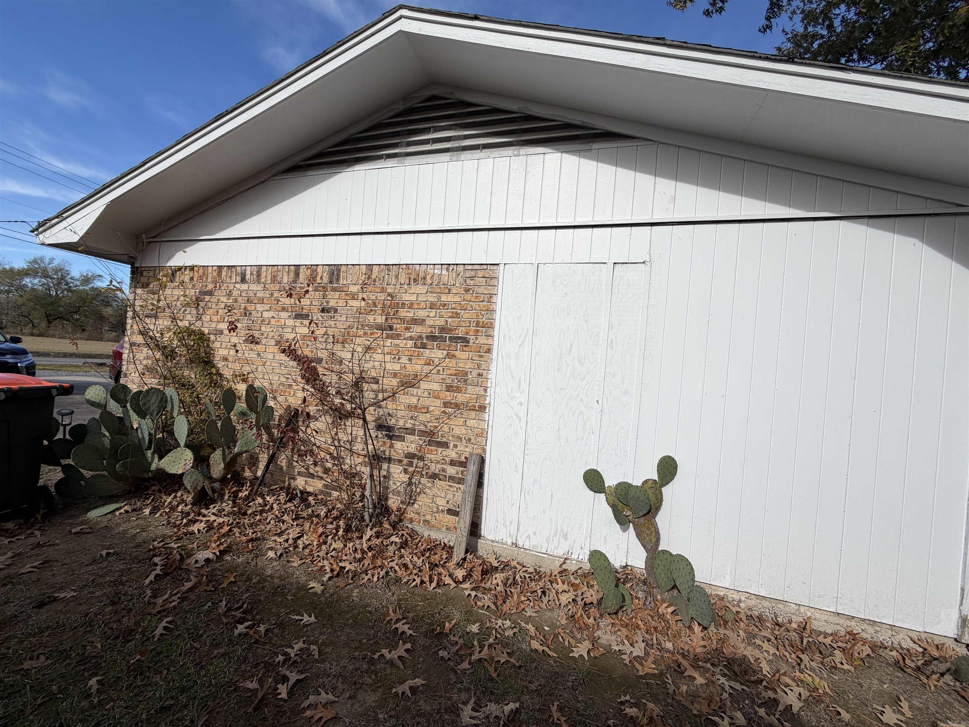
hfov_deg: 102.1
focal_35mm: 14
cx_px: 484
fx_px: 392
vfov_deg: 85.7
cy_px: 364
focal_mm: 2.22
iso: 20
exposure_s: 1/864
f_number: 2.2
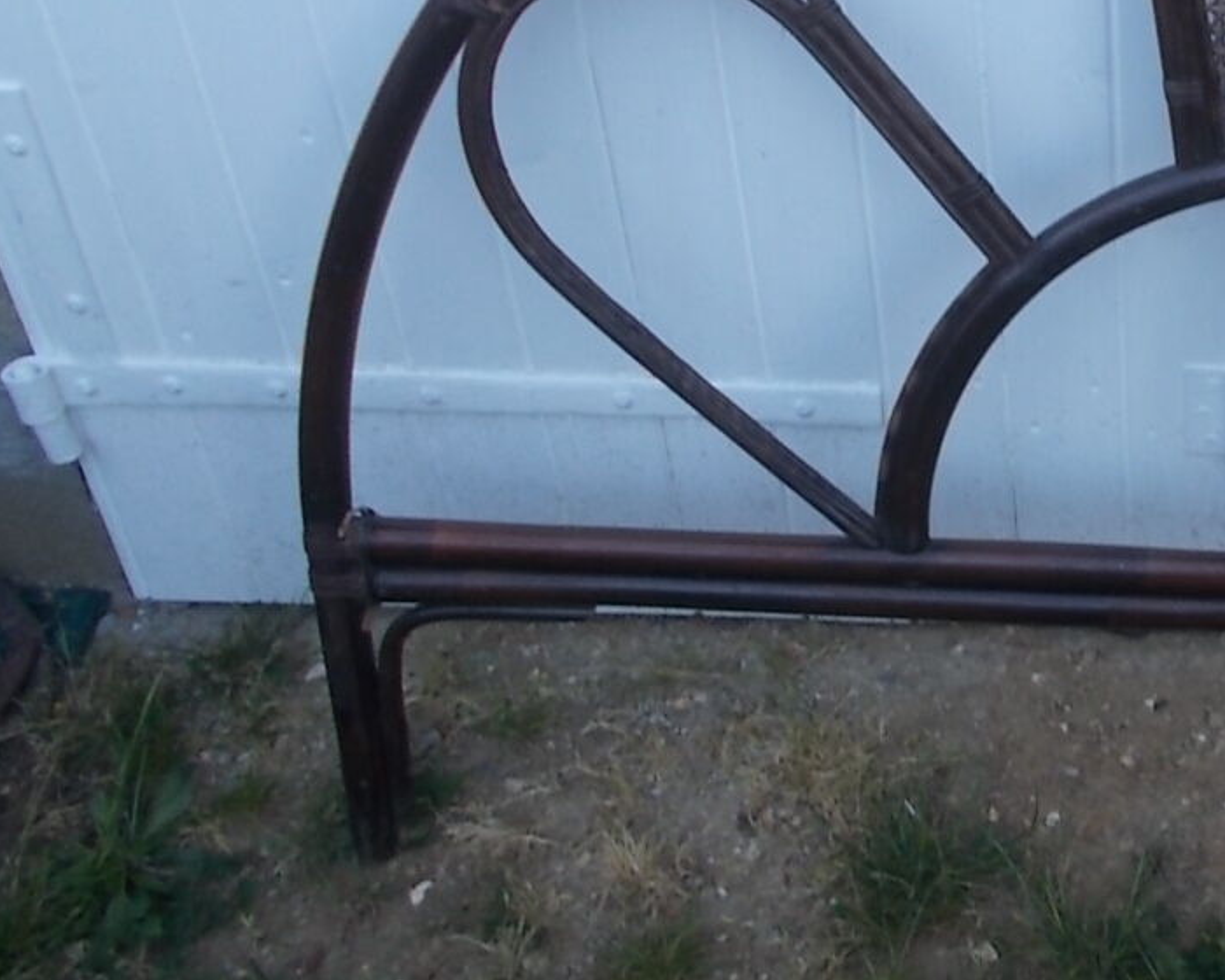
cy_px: 252
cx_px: 1367
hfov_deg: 29.2
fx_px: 2103
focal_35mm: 58
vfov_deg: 25.9
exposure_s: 1/60
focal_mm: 4.6
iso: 80
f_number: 3.2
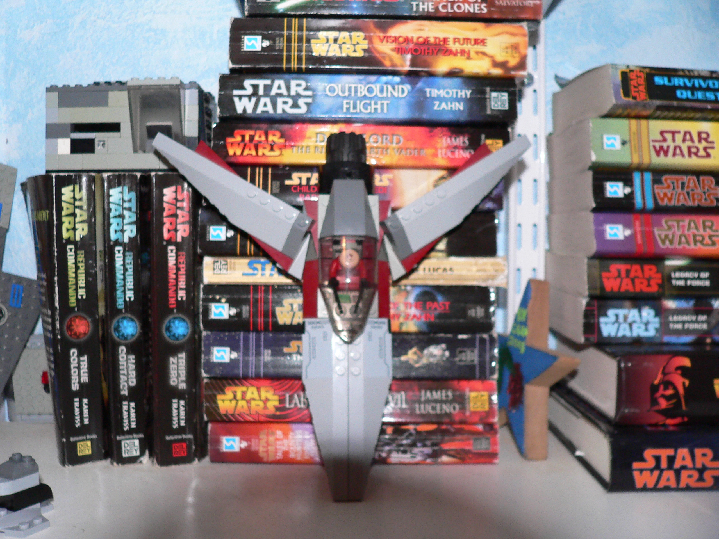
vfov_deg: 39.7
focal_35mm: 36
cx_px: 360
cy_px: 270
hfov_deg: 51.4
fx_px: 748
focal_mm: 6
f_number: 2.8
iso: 200
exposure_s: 1/80
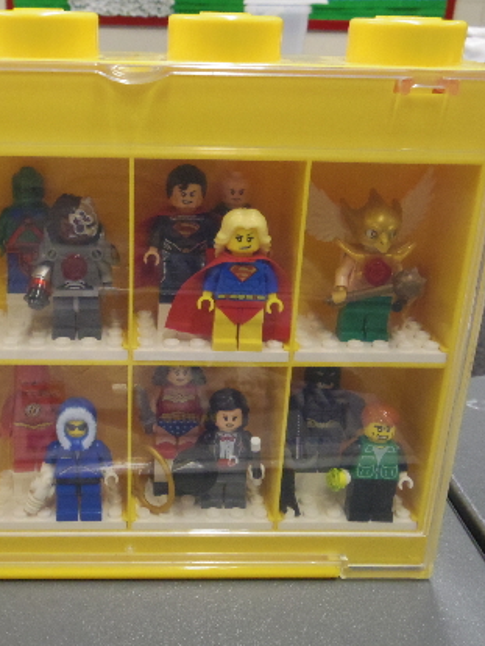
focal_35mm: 42
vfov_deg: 44.7
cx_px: 150
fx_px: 784
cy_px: 343
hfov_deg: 34.0
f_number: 4.5
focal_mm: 5.3
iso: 1250
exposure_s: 1/50
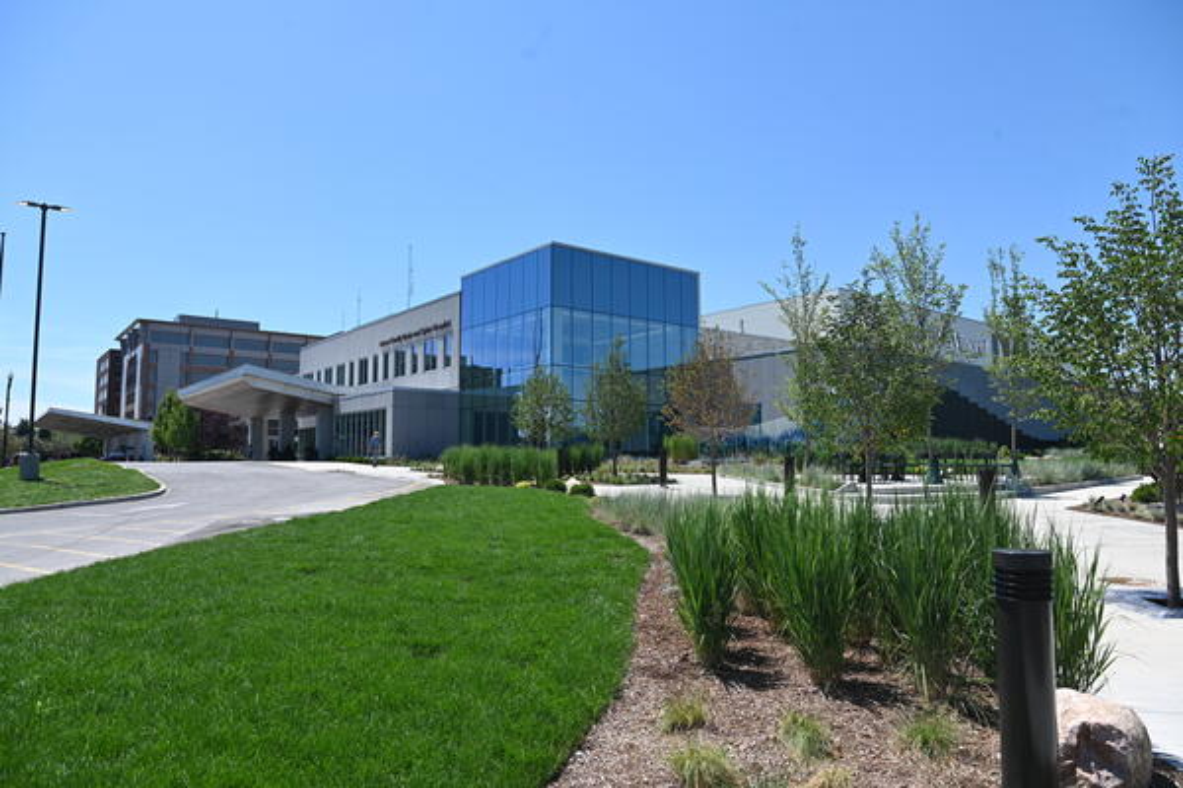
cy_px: 394
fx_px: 789
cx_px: 592
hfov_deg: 73.7
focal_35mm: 24
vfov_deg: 53.1
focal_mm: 24
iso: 100
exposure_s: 1/320
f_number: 7.1
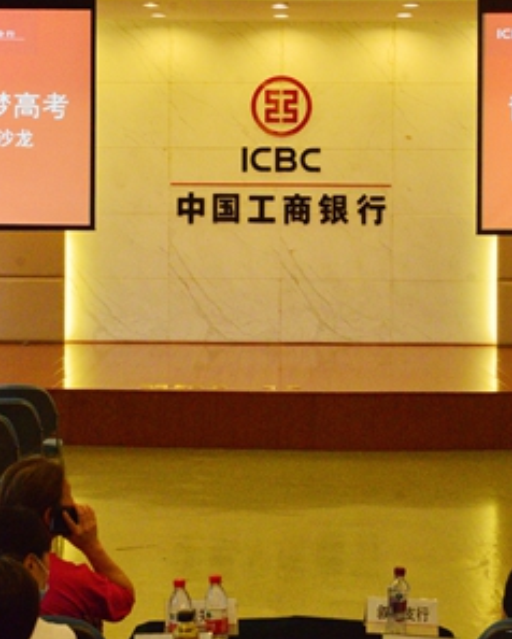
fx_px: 1684
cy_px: 231
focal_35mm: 89
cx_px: 239
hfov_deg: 17.3
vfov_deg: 21.4
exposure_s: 1/320
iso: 4000
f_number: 9
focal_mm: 44
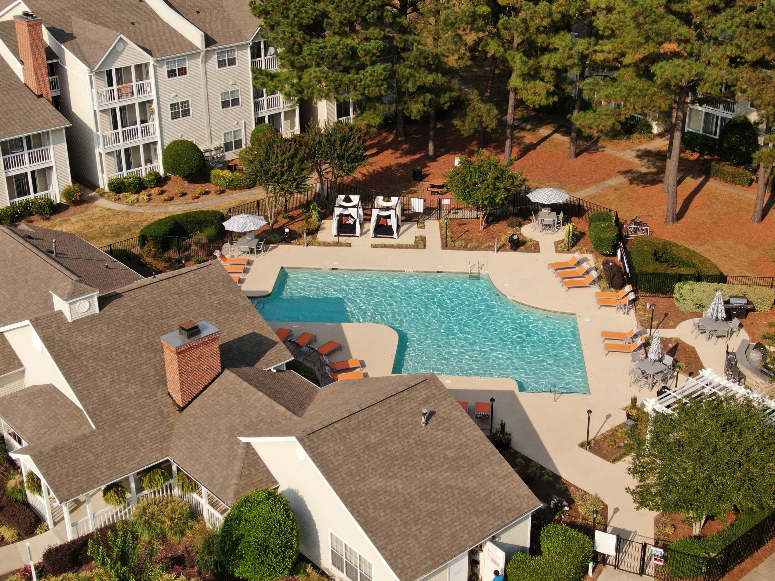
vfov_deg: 29.1
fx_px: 1119
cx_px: 409
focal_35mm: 50
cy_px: 282
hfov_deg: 38.2
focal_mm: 8.06
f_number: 3.7
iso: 100
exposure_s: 1/800
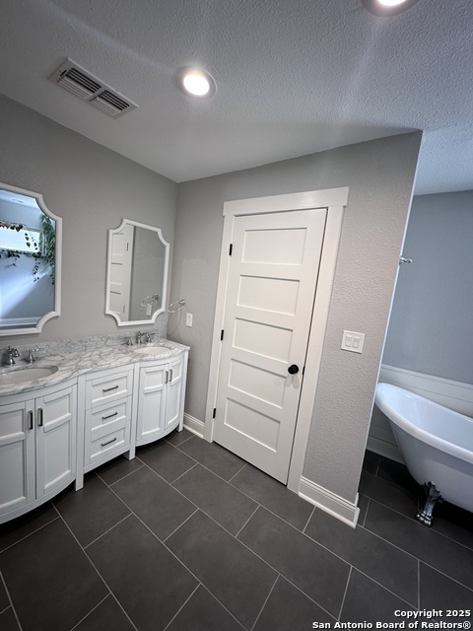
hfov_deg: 85.7
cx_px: 236
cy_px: 316
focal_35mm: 14
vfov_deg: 102.1
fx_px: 255
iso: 100
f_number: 2.2
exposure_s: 1/63
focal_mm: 2.22
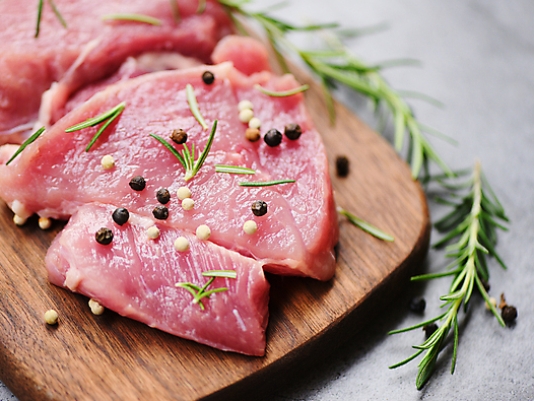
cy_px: 201
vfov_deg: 12.9
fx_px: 1775
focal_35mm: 115
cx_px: 252
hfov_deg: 17.1
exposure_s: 1/1000
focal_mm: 105
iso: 400
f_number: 3.5
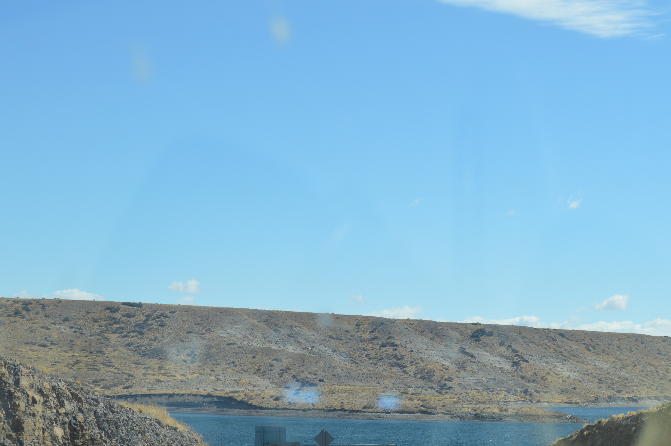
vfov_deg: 15.5
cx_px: 383
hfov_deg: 23.1
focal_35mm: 88
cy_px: 261
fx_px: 1639
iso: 100
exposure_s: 1/250
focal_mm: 50
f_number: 8
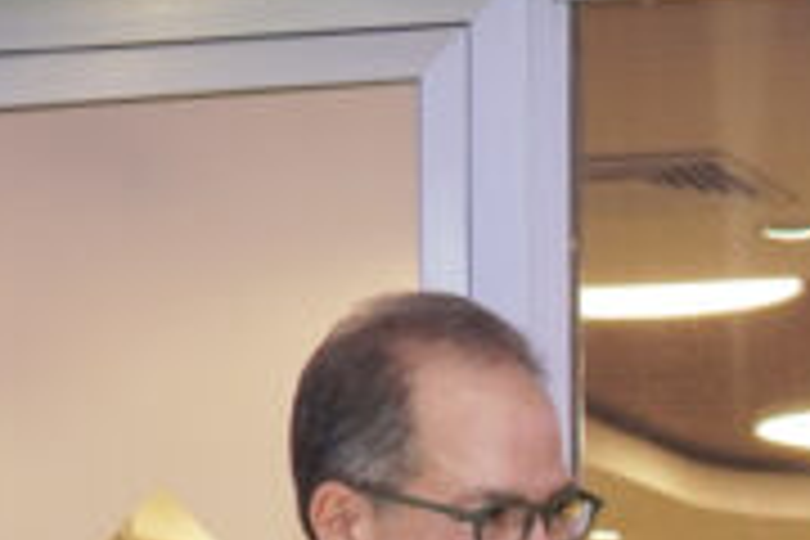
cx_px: 2106
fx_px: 6569
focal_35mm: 292
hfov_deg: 6.6
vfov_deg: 4.6
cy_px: 1296
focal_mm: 30
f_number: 4
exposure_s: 1/80
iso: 640
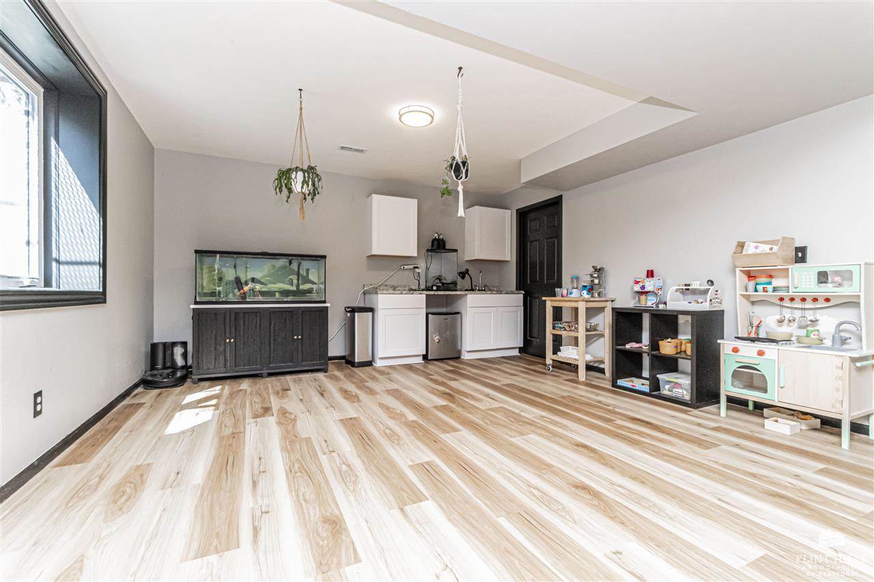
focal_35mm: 15
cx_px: 437
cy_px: 291
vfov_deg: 77.3
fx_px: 364
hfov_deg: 100.4
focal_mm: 10
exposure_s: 1/60
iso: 2500
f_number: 10
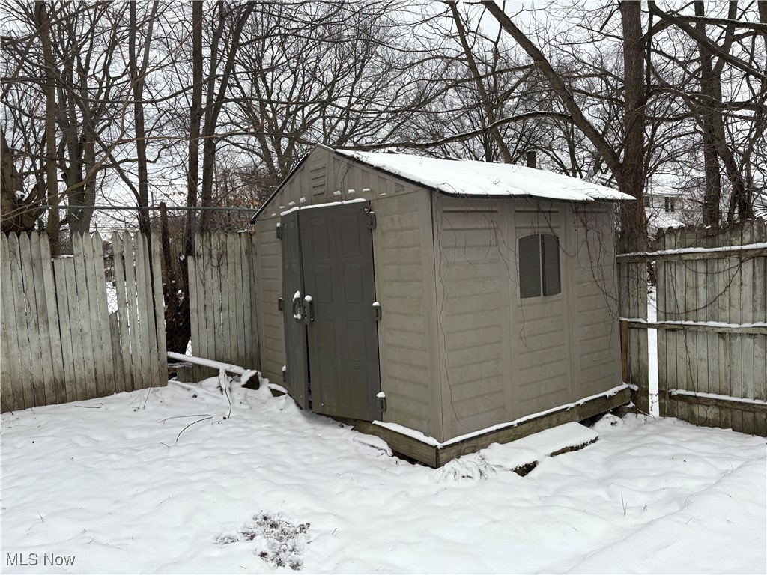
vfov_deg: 53.1
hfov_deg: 67.3
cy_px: 288
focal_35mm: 26
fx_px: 576
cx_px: 384
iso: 50
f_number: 1.6
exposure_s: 1/539
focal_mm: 5.96
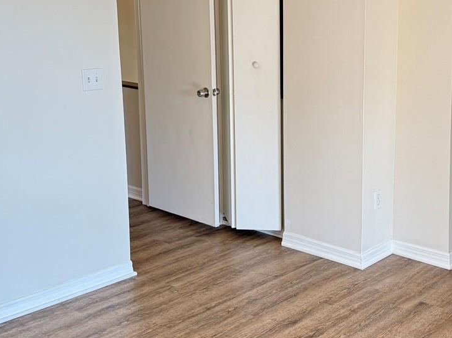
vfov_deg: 27.4
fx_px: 692
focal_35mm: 53
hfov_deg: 35.7
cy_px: 120
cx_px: 312
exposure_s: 1/120
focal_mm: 6.76
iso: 160
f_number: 1.78
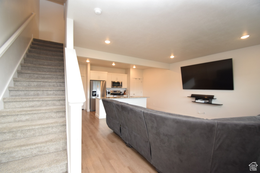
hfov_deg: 100.4
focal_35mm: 15
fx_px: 108
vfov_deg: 77.3
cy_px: 86
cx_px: 130
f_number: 5
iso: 800
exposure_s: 1/100
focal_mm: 10
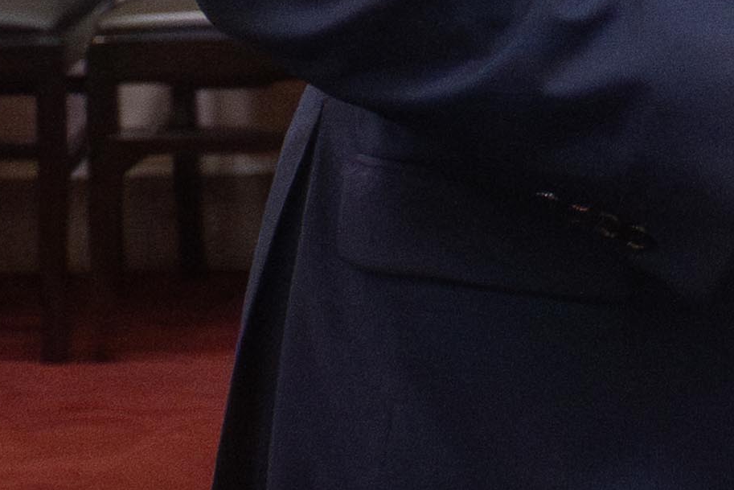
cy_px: -649
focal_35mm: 252
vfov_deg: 5.3
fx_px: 5129
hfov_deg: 7.7
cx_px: 1609
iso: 1000
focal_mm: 27.5
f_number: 4.5
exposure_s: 1/160
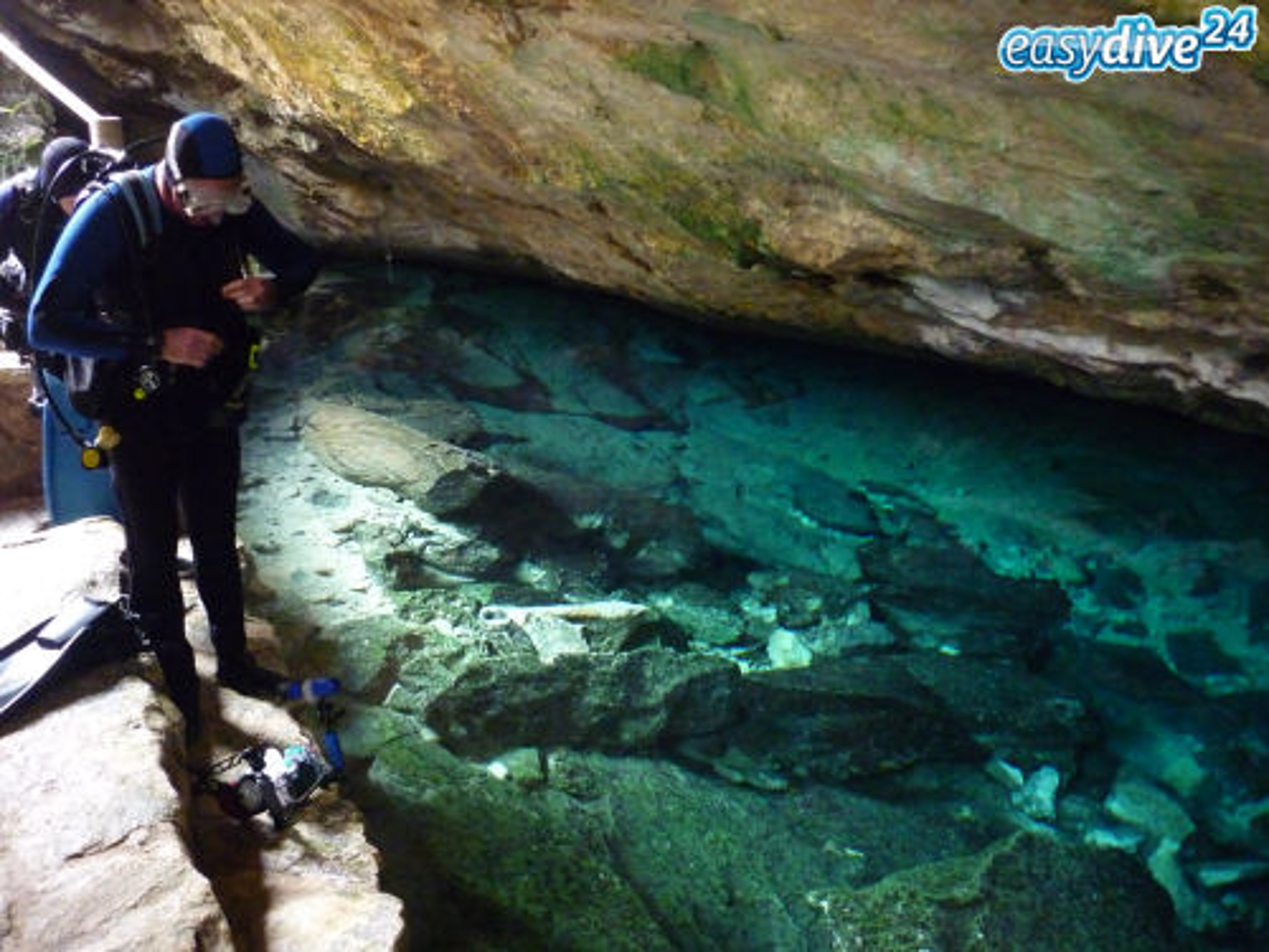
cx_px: 634
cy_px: 476
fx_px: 1210
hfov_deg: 55.4
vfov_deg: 42.9
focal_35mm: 33
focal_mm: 5.5
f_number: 2.8
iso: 800
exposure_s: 1/20
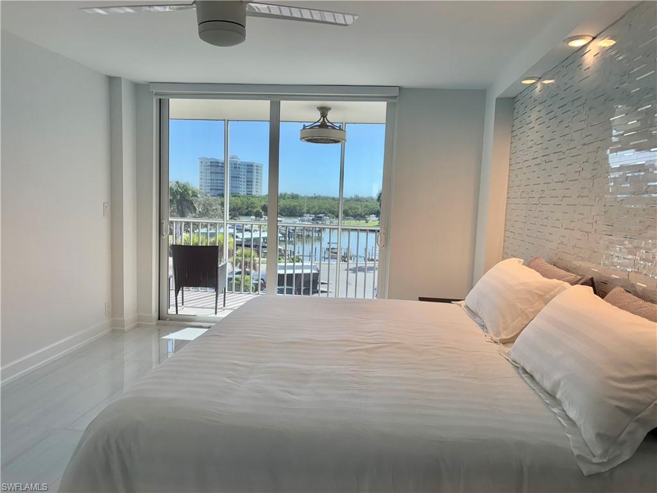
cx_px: 328
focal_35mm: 26
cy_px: 246
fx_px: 493
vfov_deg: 53.1
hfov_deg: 67.3
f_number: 1.6
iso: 50
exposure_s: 1/286
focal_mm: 5.96
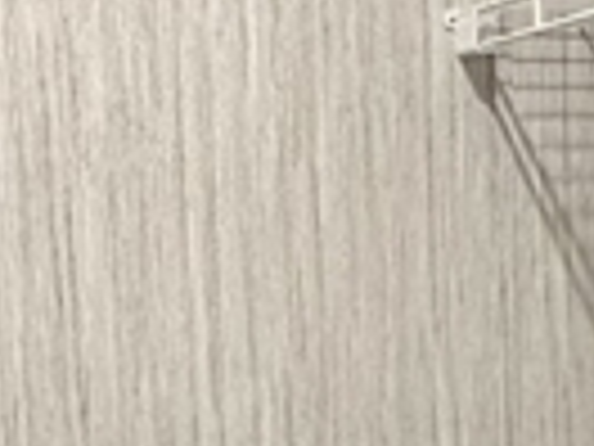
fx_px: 1870
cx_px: 284
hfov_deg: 18.0
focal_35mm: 109
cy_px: 608
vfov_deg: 13.0
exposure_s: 1/60
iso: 200
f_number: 2.2
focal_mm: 2.22
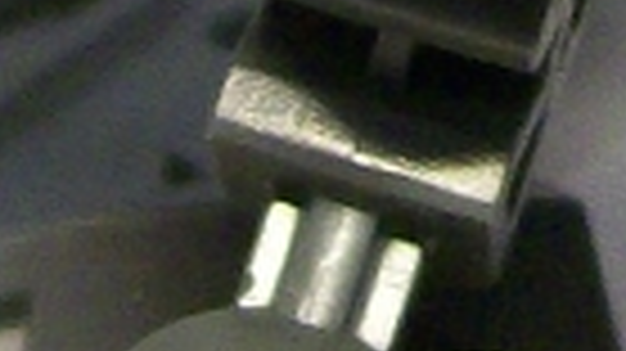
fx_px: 5392
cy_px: -711
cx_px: 788
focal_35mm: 325
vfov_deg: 3.6
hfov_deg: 6.6
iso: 160
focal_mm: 6
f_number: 2.7
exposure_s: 1/30.2
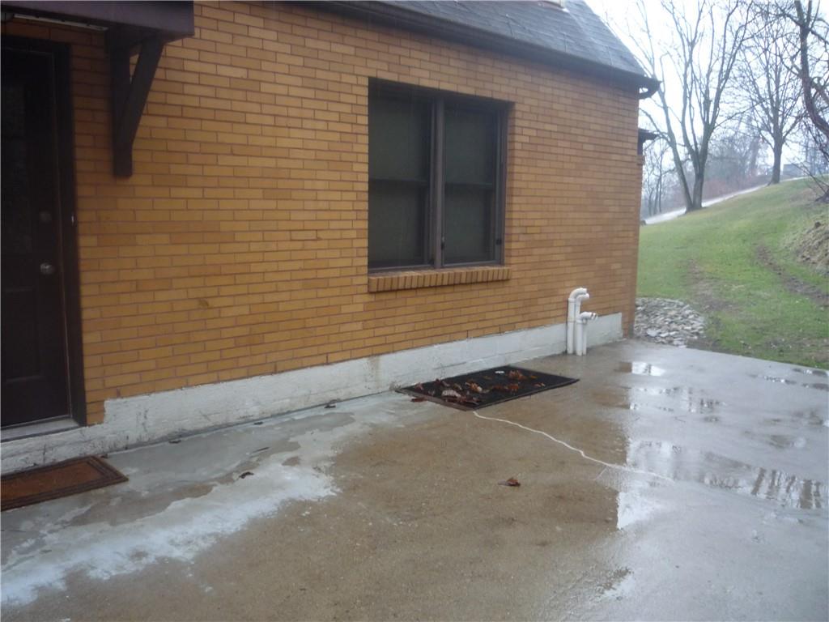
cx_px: 414
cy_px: 311
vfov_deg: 46.8
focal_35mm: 30
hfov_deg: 60.0
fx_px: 718
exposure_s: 1/60
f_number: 3.3
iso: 200
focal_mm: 5.2
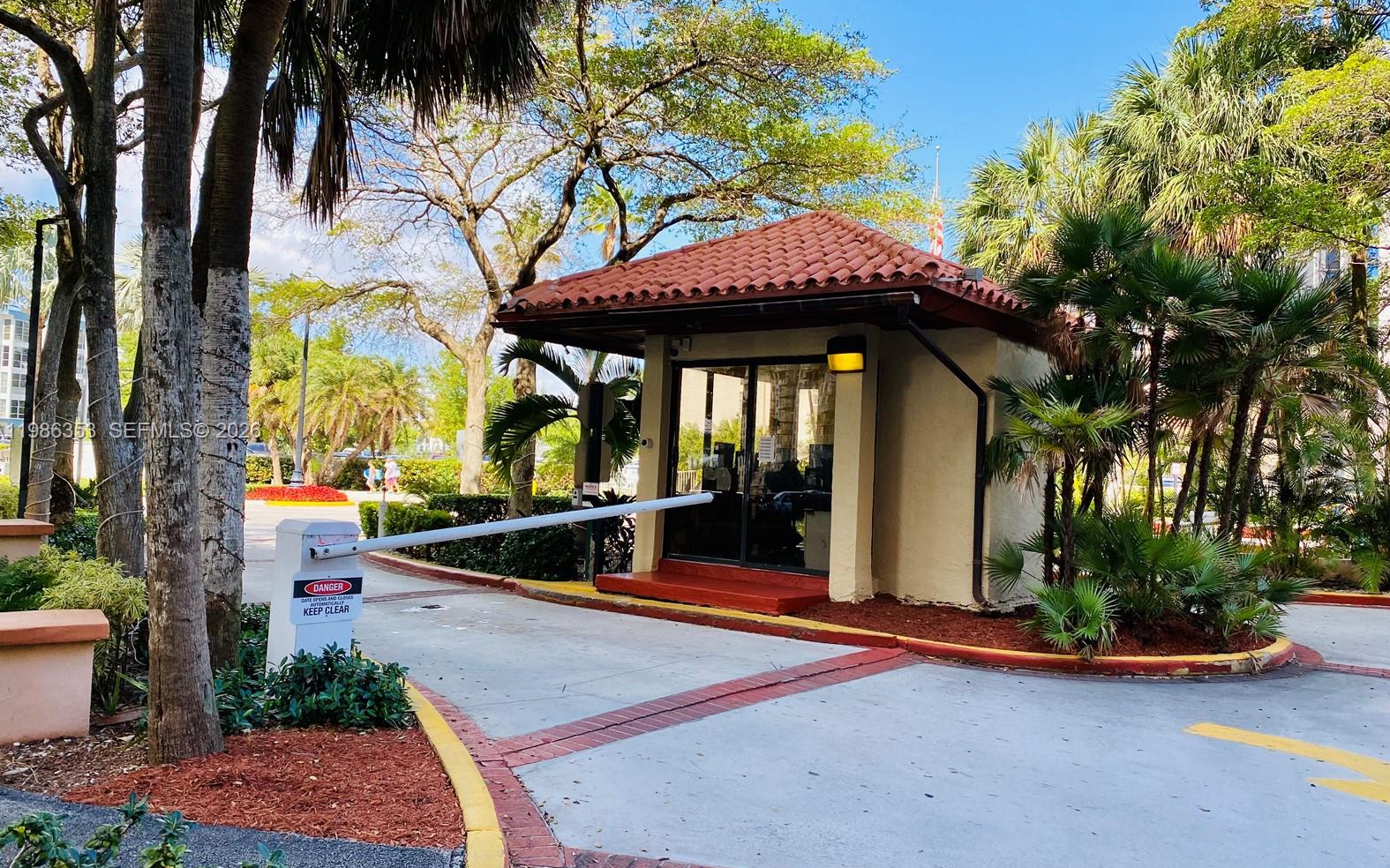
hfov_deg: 66.5
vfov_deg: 44.5
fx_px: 1061
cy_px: 432
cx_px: 693
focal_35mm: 28
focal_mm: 4.25
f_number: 1.8
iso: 32
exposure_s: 1/747
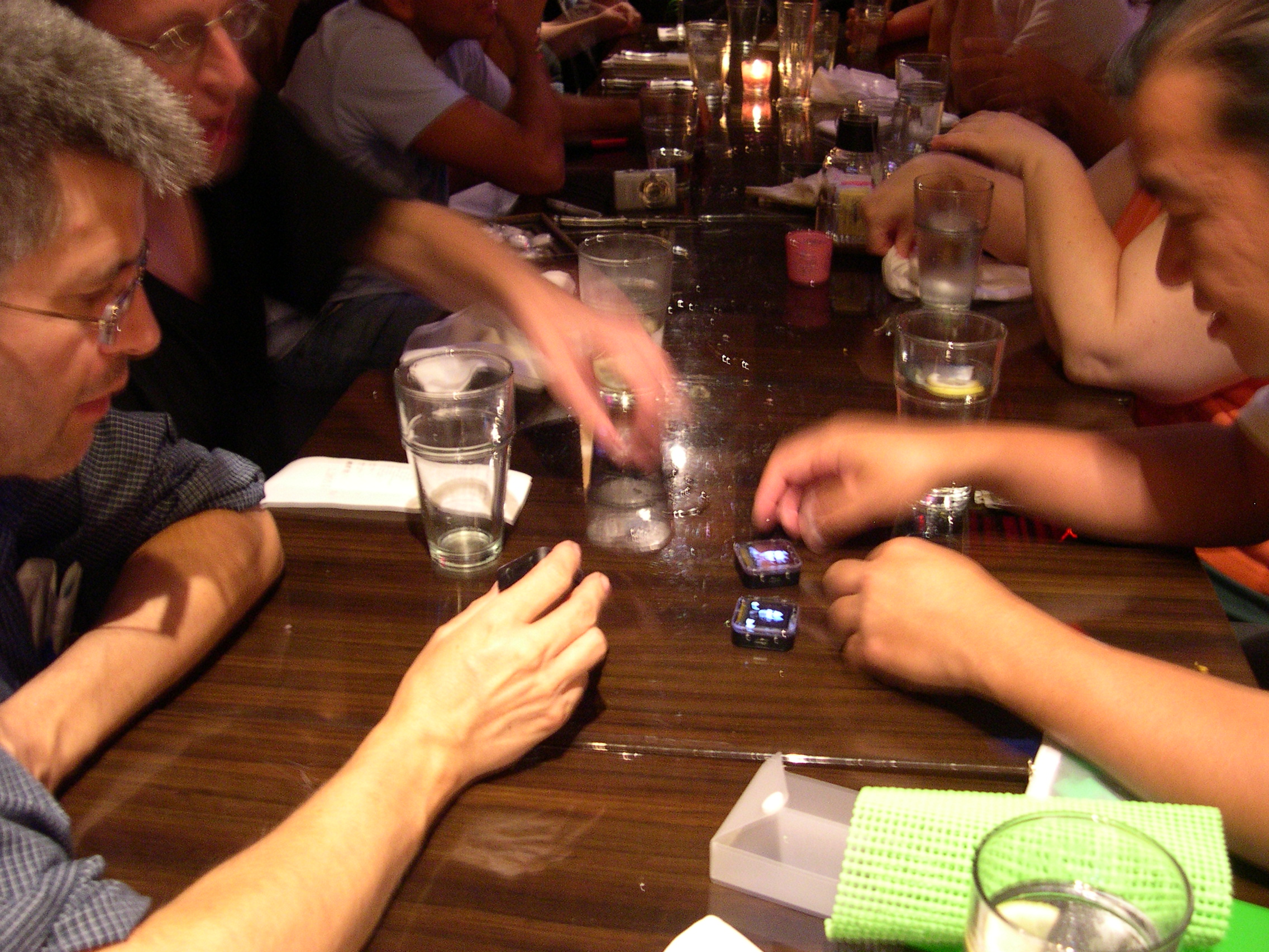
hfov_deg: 49.0
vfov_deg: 37.7
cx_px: 634
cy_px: 476
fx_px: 1393
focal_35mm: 38
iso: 400
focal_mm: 8
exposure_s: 1/2.3
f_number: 2.8
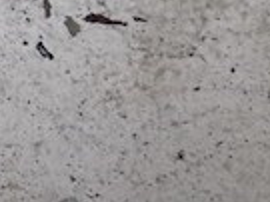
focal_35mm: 109
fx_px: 849
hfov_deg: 13.7
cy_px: -66
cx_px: -356
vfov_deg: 13.1
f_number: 3.1
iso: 200
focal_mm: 4
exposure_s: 1/30
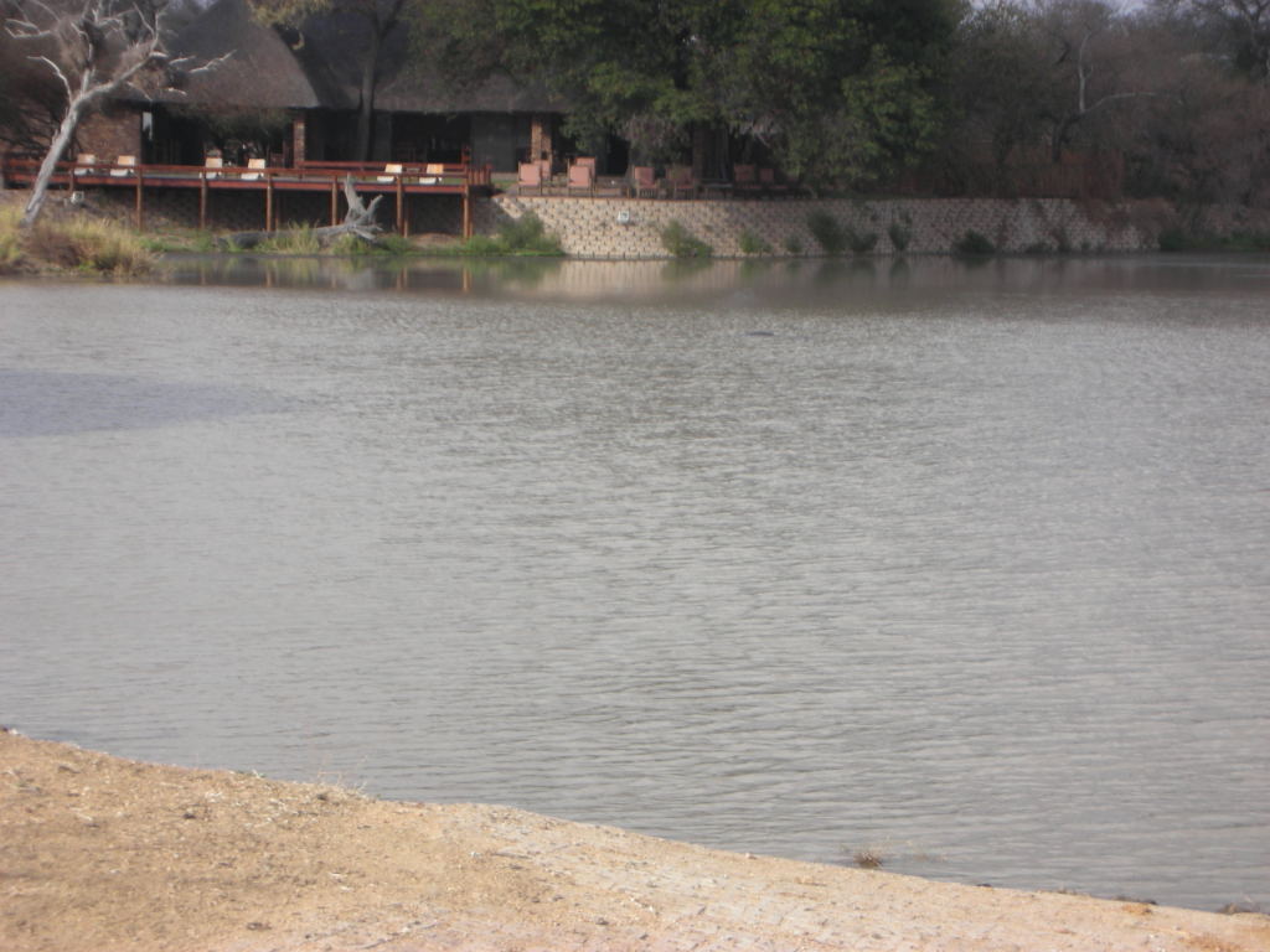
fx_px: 3852
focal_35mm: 105
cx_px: 635
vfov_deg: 14.1
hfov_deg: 18.7
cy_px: 476
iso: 50
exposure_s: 1/144
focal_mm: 17.4
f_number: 5.4
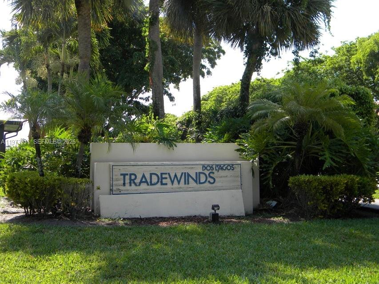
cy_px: 142
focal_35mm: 41
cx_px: 190
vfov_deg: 35.1
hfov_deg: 45.8
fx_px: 449
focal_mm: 7.3
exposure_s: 1/241
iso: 80
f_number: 3.8
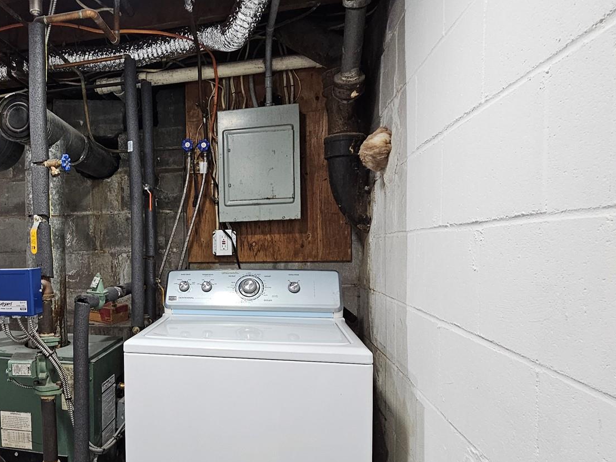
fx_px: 427
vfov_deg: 56.5
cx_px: 152
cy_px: 274
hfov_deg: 67.0
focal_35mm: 24
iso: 250
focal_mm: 2.2
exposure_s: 1/60
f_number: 2.2
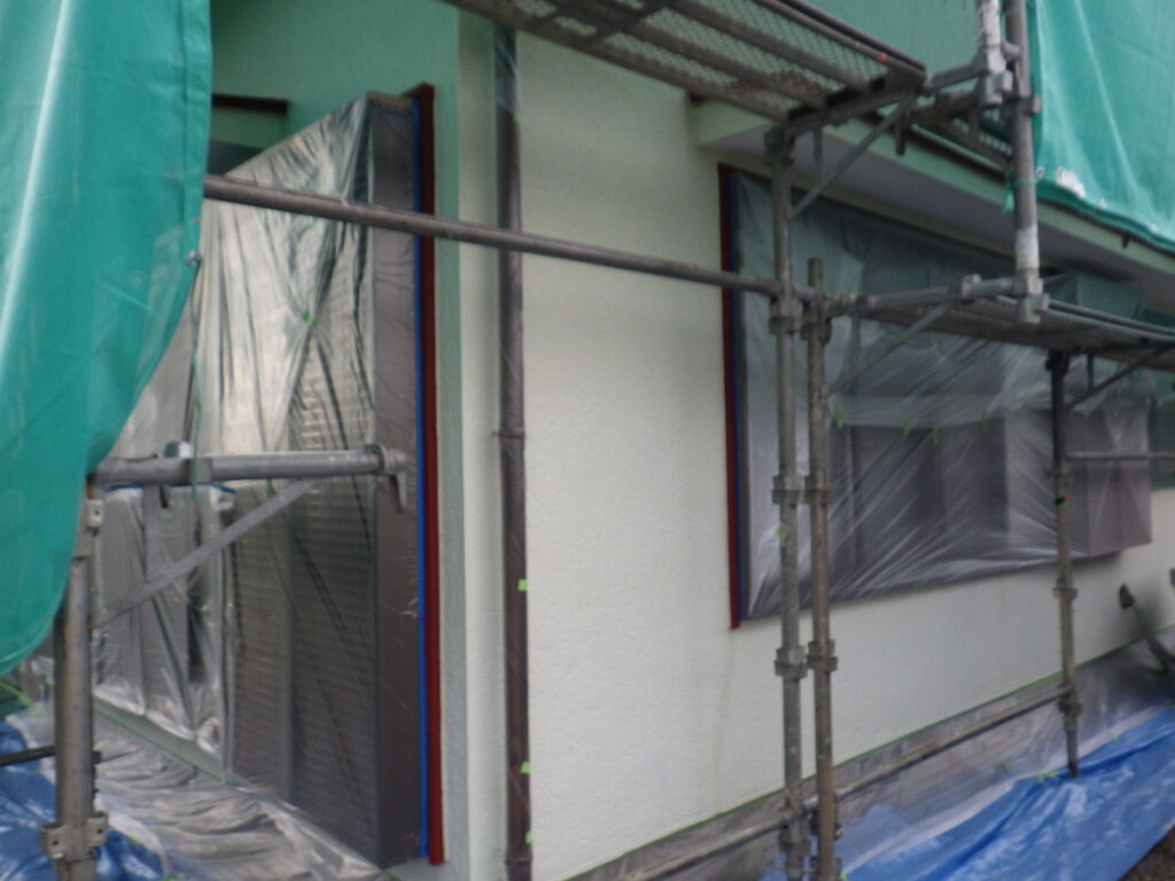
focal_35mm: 28
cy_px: 440
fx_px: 950
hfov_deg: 63.4
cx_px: 588
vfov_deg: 49.7
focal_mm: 5
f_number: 3.5
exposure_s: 1/160
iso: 125
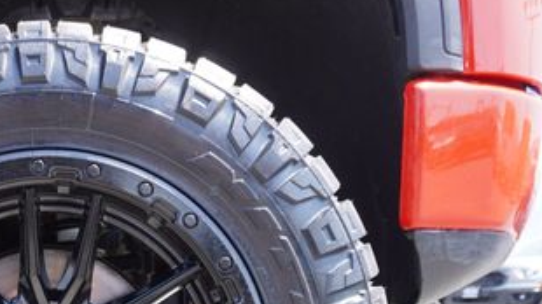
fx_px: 747
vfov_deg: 21.4
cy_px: 362
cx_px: 44
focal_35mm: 52
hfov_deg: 37.1
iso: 100
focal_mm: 16
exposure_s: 1/80
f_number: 4.5
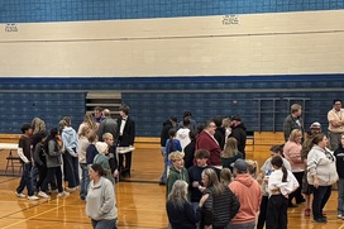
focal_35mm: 94
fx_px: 898
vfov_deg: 14.0
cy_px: 291
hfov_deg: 21.6
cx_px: 126
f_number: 1.78
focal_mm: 6.76
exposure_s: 1/60
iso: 400
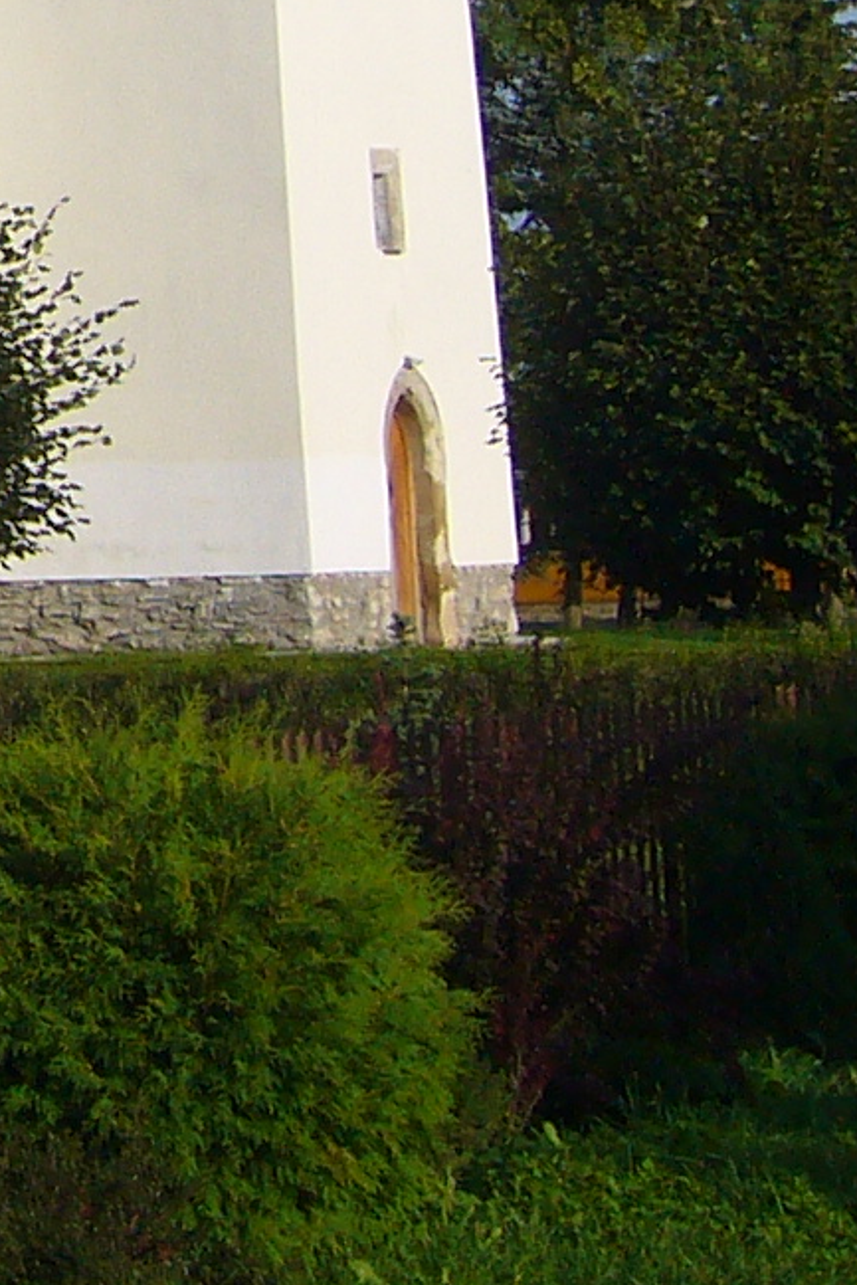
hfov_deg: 8.0
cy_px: -531
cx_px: -859
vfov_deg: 12.1
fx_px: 5853
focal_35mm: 164
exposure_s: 1/500
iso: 80
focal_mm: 6.6
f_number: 6
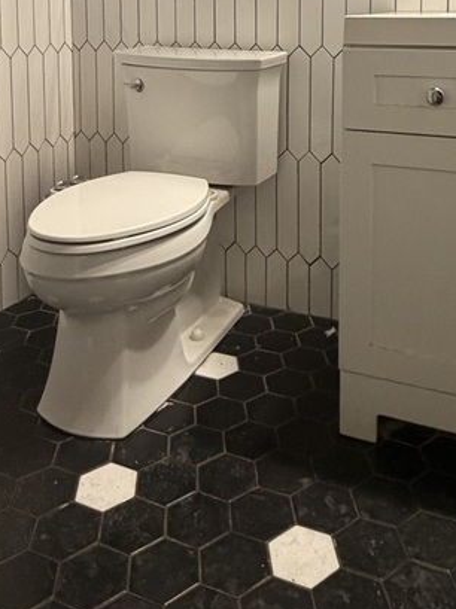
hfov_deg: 38.5
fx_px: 651
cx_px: 262
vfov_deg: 45.9
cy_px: 73
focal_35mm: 37
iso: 400
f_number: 2.2
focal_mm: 2.22
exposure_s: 1/60
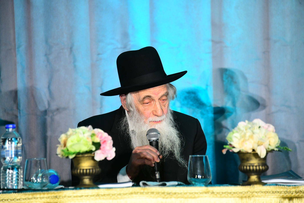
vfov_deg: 6.5
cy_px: 102
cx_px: 152
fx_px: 1773
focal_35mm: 210
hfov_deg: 9.8
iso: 4000
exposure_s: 1/160
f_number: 5.6
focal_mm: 210
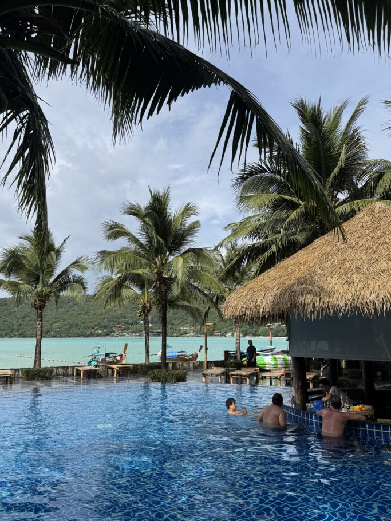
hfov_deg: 51.3
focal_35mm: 27
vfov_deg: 65.3
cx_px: 177
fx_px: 406
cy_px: 275
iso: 80
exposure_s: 1/7092
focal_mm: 6.76
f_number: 1.78
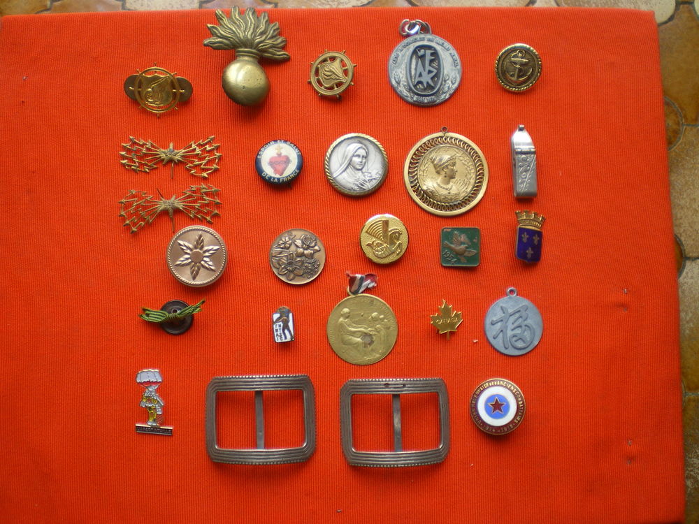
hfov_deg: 49.0
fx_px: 767
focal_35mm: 38
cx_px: 350
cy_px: 262
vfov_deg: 37.7
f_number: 3.1
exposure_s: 1/50
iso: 100
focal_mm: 6.3
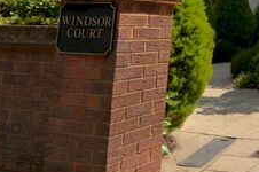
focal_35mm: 59
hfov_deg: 27.1
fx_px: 424
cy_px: -29
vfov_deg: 21.5
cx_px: 358
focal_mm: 19
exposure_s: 1/200
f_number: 8
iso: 100
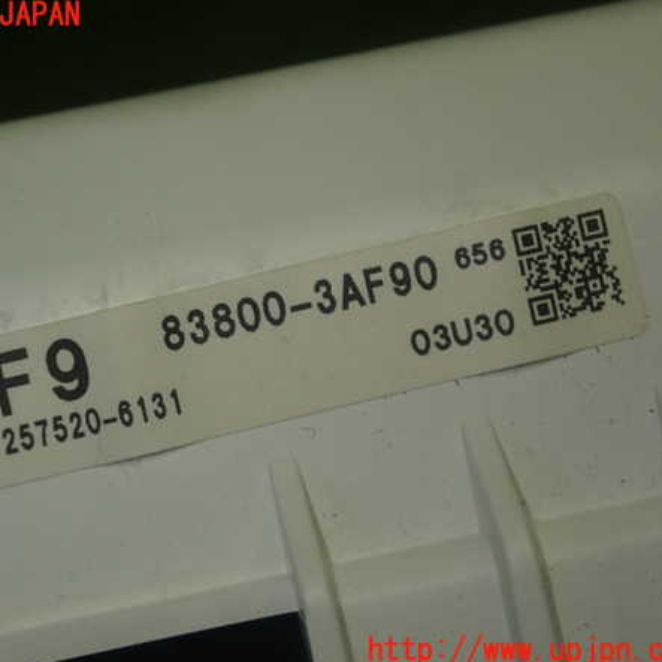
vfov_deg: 20.4
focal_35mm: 85
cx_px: 257
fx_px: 1839
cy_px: 333
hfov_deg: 20.4
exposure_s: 1/125
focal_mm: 12.73
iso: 160
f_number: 3.9
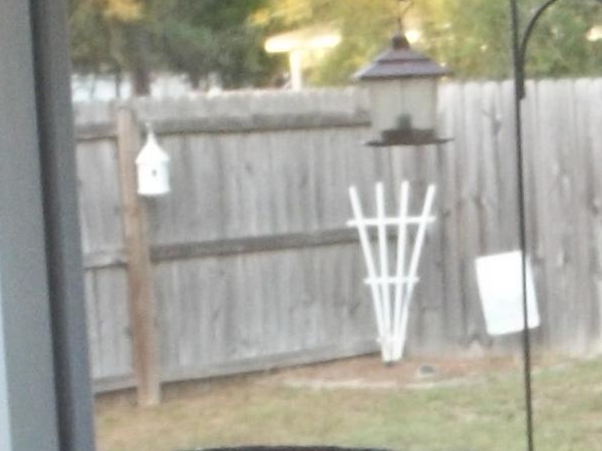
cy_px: 612
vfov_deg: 8.8
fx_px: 2869
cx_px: 624
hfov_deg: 11.8
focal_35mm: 165
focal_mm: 5.9
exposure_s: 1/50
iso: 160
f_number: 3.3
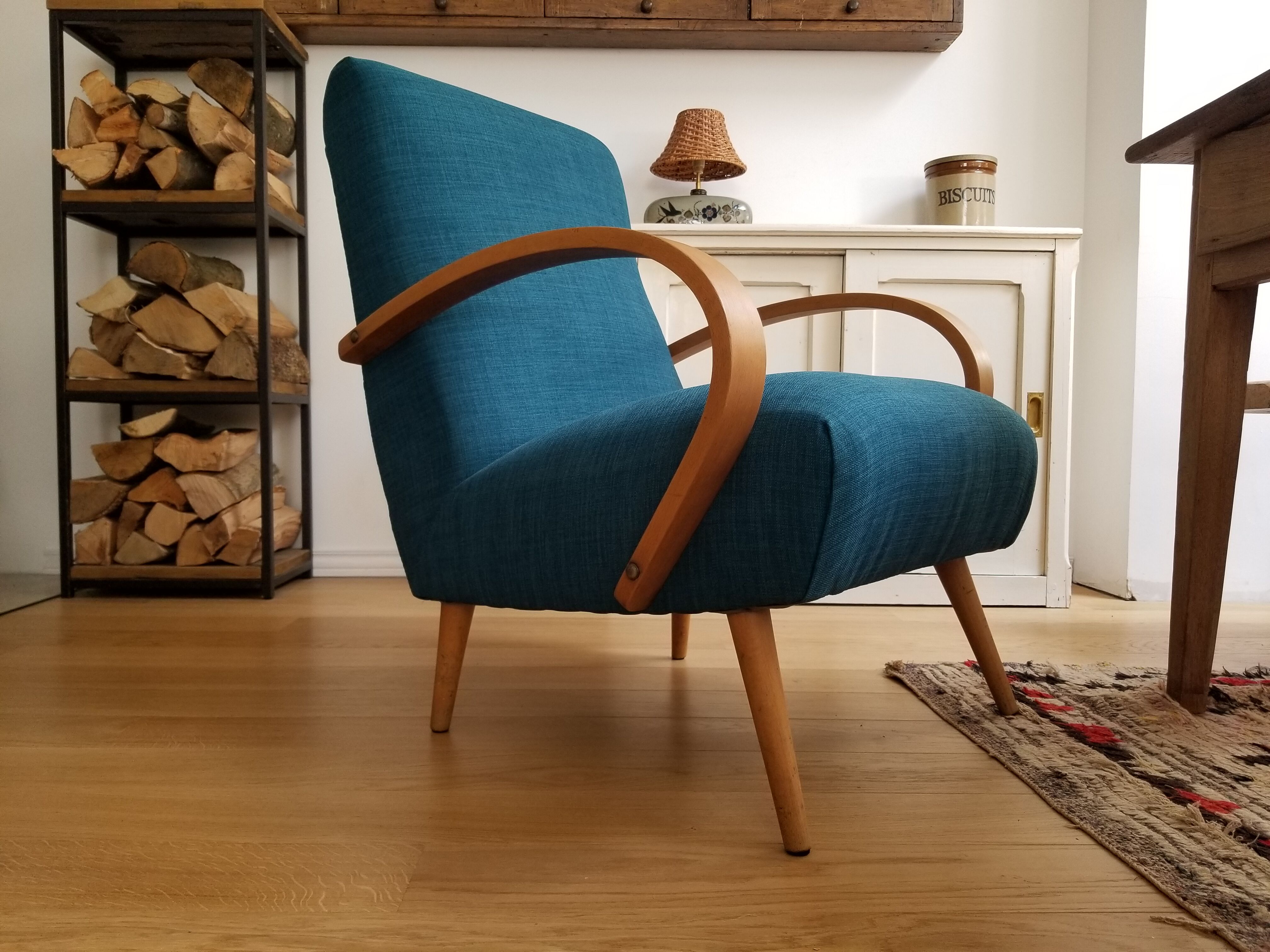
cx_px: 635
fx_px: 954
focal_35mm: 26
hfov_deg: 67.3
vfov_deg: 53.1
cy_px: 476
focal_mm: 4.25
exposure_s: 1/50
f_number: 1.7
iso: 125
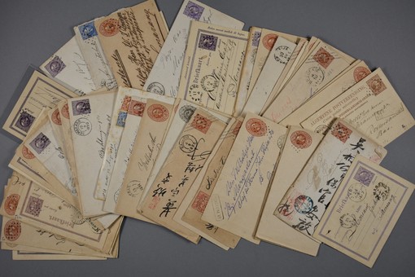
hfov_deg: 43.6
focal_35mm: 45
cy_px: 138
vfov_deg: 29.9
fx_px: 519
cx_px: 208
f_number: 4.2
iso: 100
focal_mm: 30
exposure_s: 1/200
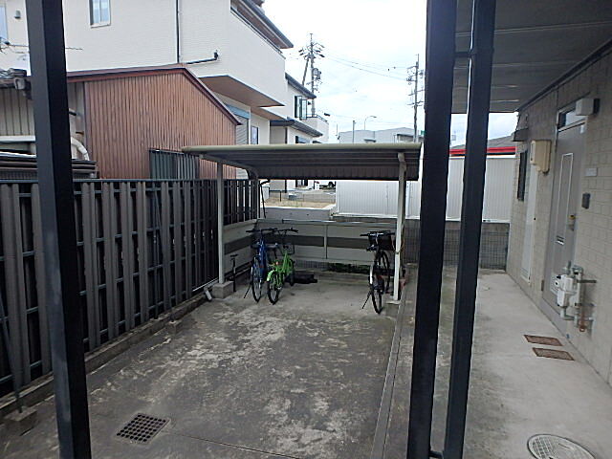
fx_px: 371
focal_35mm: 21
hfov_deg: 79.0
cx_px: 306
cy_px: 230
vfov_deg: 63.4
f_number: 3.5
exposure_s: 1/640
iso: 125
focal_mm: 3.7
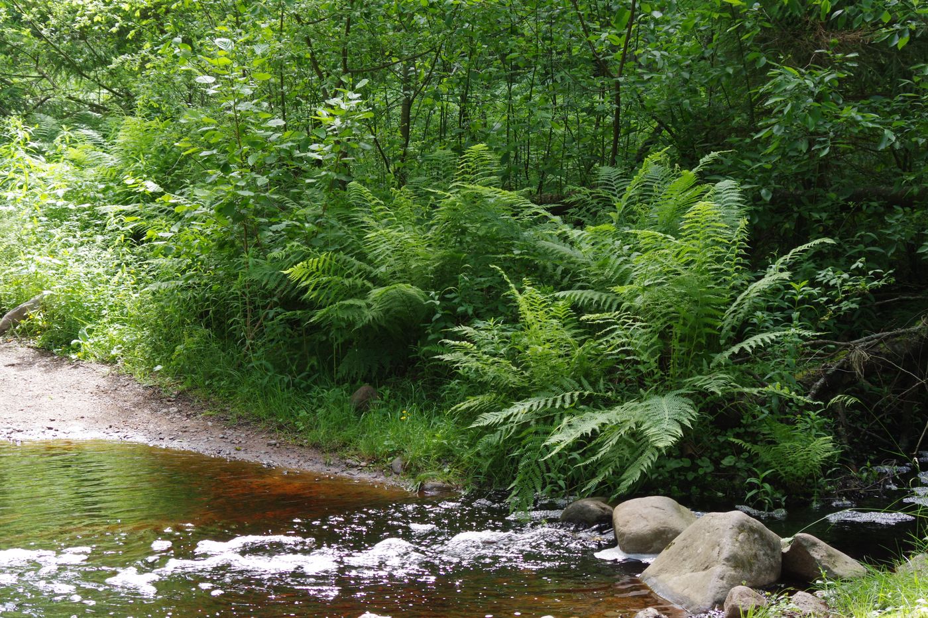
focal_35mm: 75
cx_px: 464
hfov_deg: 27.0
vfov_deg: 18.2
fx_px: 1933
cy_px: 309
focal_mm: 50
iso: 400
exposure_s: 1/80
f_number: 8
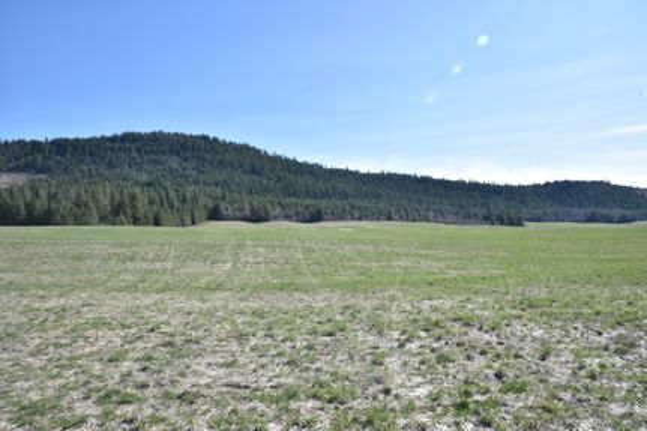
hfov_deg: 73.8
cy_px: 216
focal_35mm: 24
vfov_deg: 53.1
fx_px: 431
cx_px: 324
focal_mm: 24
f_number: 20
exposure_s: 1/60
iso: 200
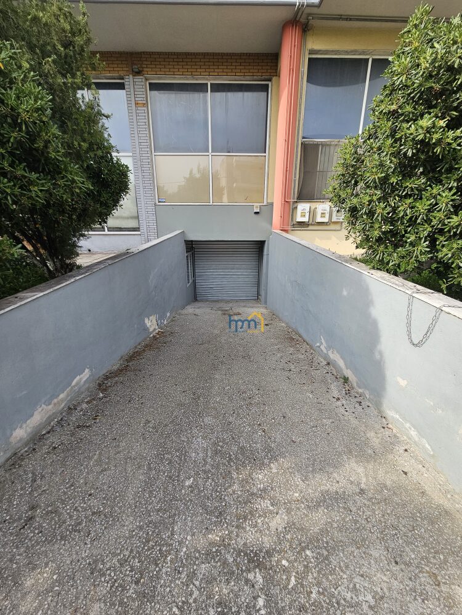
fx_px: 231
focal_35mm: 13
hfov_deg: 89.9
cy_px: 308
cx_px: 231
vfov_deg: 106.2
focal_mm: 2.2
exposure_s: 1/480
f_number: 2.2
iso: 50
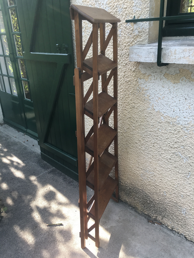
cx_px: 97
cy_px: 129
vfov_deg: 61.7
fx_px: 217
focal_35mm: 29
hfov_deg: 48.2
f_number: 2.2
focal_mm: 4.15
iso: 32
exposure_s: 1/100
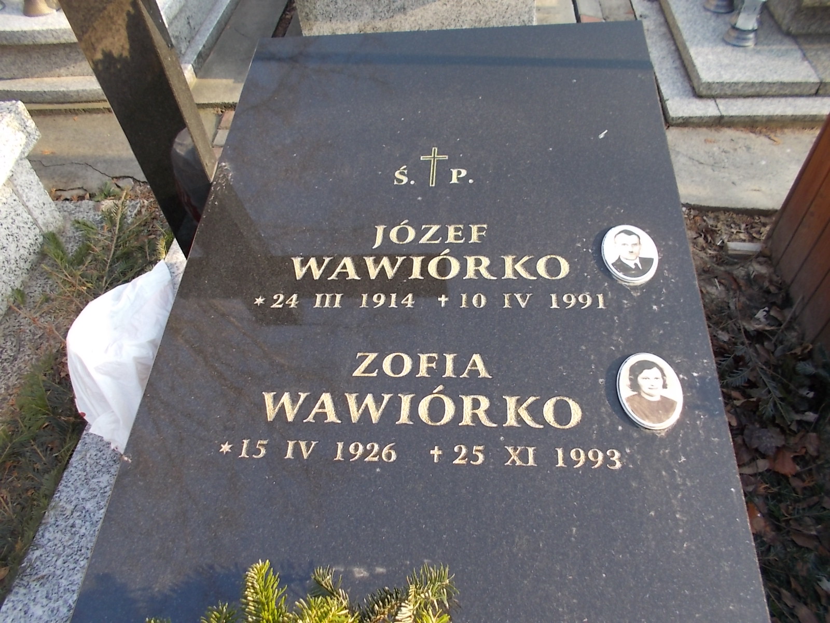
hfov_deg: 67.3
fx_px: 623
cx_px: 415
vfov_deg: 53.1
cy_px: 312
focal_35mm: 26
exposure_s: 1/125
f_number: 3.2
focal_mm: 4.6
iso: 80
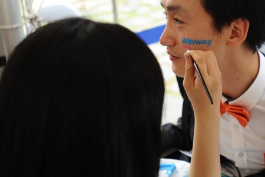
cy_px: 59
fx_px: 442
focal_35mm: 60
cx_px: 190
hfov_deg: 32.9
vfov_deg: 22.5
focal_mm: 35
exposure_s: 1/125
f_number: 2.8
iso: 400
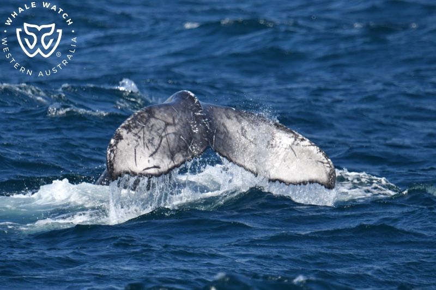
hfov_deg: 3.4
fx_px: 7265
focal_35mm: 600
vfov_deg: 2.3
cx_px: 218
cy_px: 145
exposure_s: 1/8000
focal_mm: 600
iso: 1100
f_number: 6.3
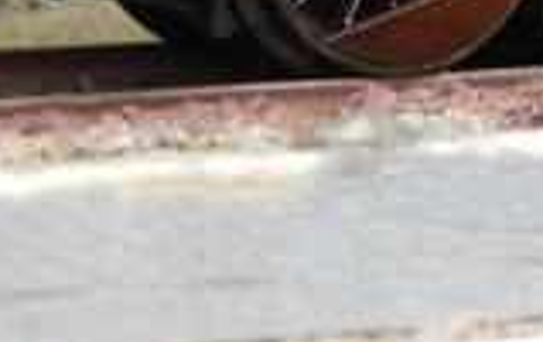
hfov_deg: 6.0
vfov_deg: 3.7
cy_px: -168
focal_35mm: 351
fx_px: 5203
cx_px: 505
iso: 150
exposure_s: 1/61
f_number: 3.5
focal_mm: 11.8
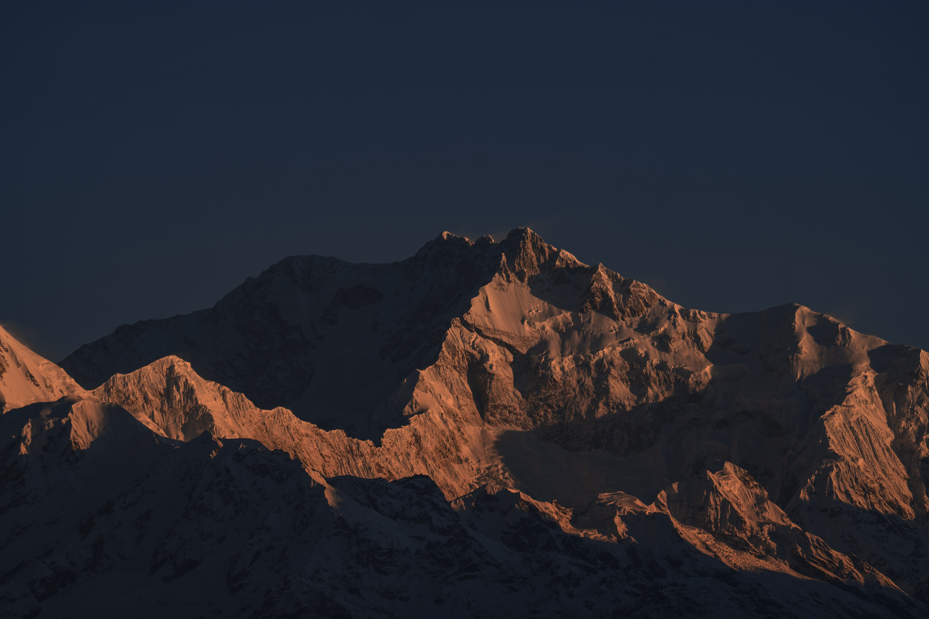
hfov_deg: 5.2
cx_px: 464
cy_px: 310
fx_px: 10321
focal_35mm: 400
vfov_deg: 3.4
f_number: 13
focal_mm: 400
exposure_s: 1/50
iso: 64
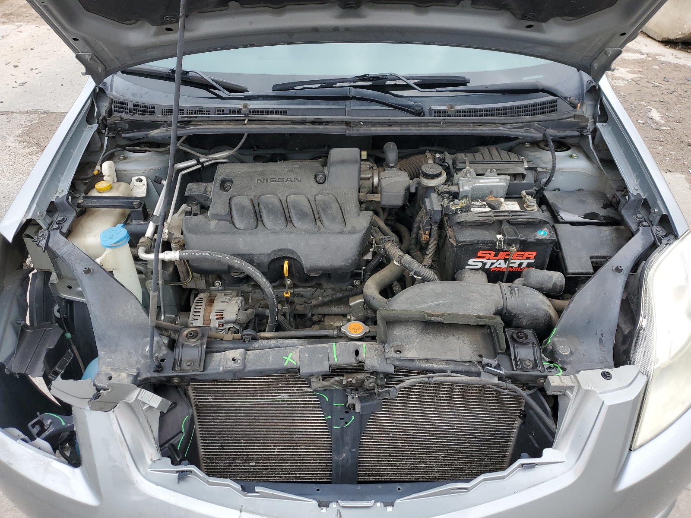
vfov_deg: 53.1
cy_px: 259
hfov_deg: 67.3
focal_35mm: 26
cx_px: 346
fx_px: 519
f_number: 1.5
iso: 50
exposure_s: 1/833
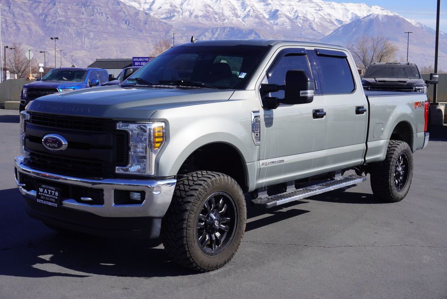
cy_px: 150
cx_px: 224
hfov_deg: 42.3
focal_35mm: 46
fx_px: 578
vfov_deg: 29.0
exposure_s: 1/125
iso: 100
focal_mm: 31
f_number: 11
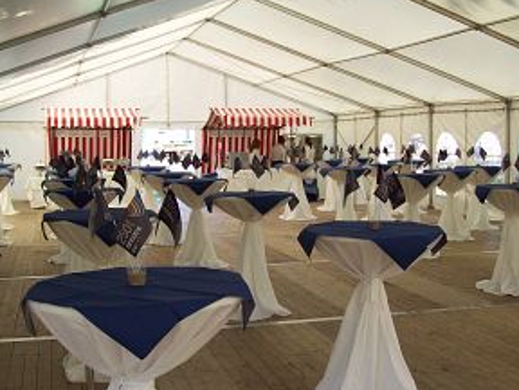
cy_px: 195
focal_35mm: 50
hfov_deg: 38.1
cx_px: 231
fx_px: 750
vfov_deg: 29.1
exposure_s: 1/161
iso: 80
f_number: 2.7
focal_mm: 6
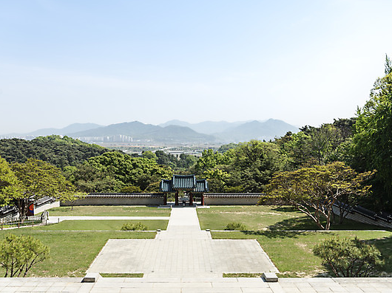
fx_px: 419
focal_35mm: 37
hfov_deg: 50.1
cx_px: 189
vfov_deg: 38.6
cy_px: 147
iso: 100
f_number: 5.6
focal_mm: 34
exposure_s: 1/640
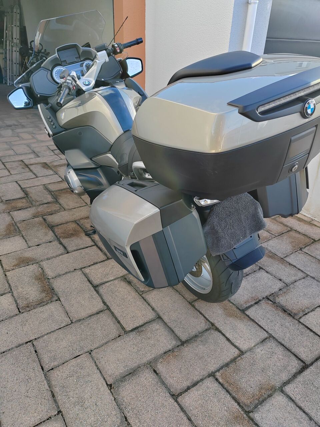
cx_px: 160
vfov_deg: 65.3
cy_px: 214
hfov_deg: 51.4
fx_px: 333
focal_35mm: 27
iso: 100
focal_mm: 5.52
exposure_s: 1/190
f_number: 1.9
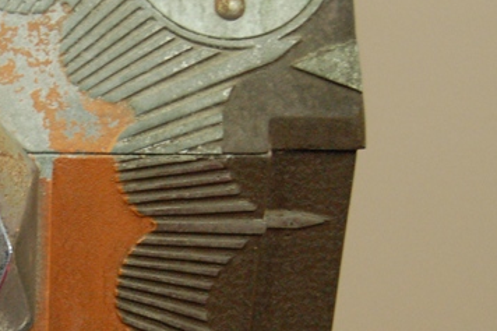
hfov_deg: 17.2
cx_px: -98
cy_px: 258
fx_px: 1573
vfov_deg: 12.0
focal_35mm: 114
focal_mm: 30
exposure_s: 1/13
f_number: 4.2
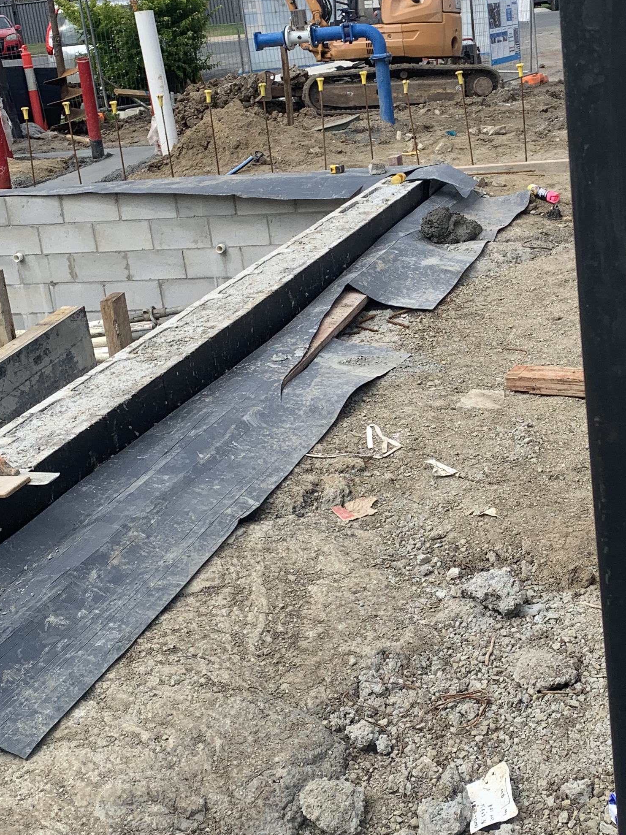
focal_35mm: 53
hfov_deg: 27.3
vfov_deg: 36.1
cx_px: 433
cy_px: 352
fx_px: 1278
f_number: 1.8
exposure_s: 1/2075
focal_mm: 4.25
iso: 25
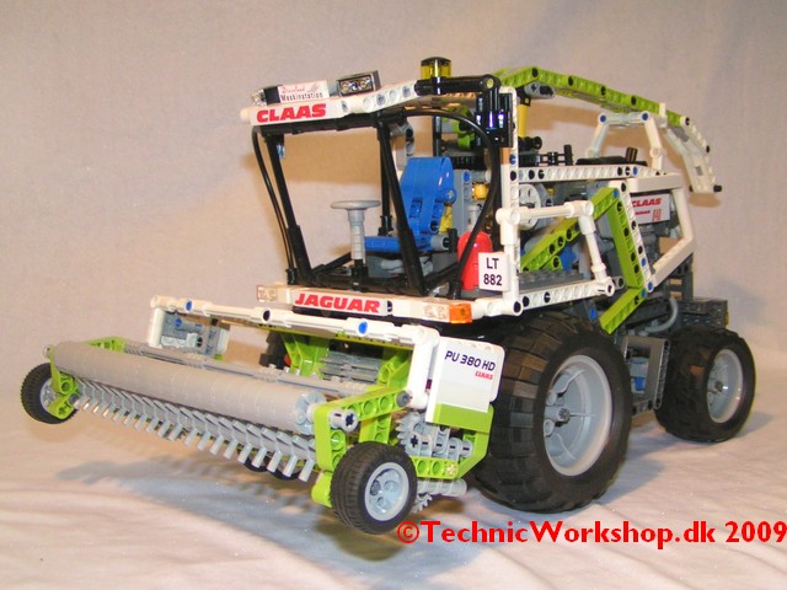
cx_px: 394
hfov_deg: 49.0
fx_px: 864
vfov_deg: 37.7
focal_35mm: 38
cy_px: 295
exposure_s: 1/40
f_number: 2.8
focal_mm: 5.8
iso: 200
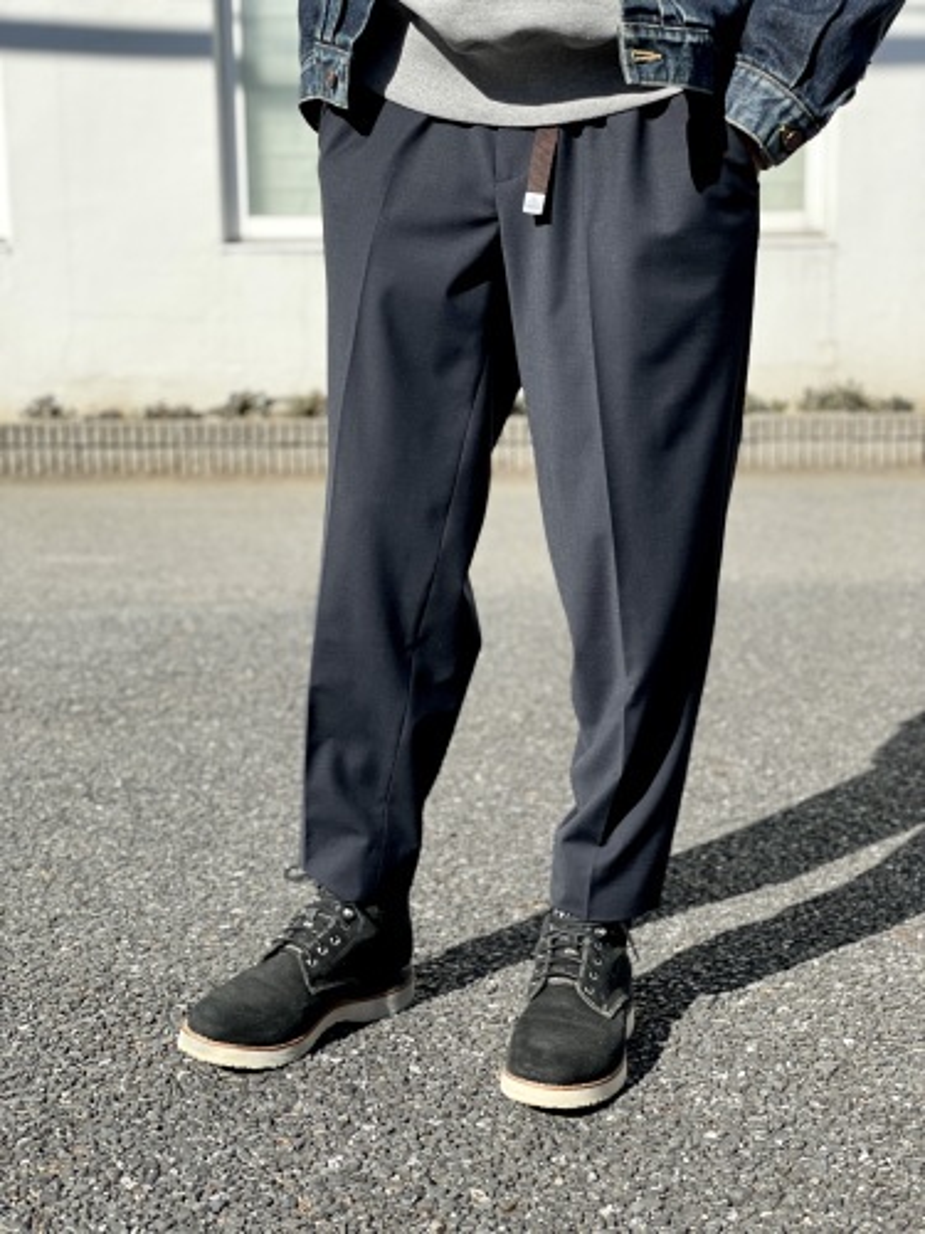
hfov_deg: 28.0
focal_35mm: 52
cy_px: 617
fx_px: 1853
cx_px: 462
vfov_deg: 36.8
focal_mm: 6
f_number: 2
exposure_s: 1/940
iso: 25
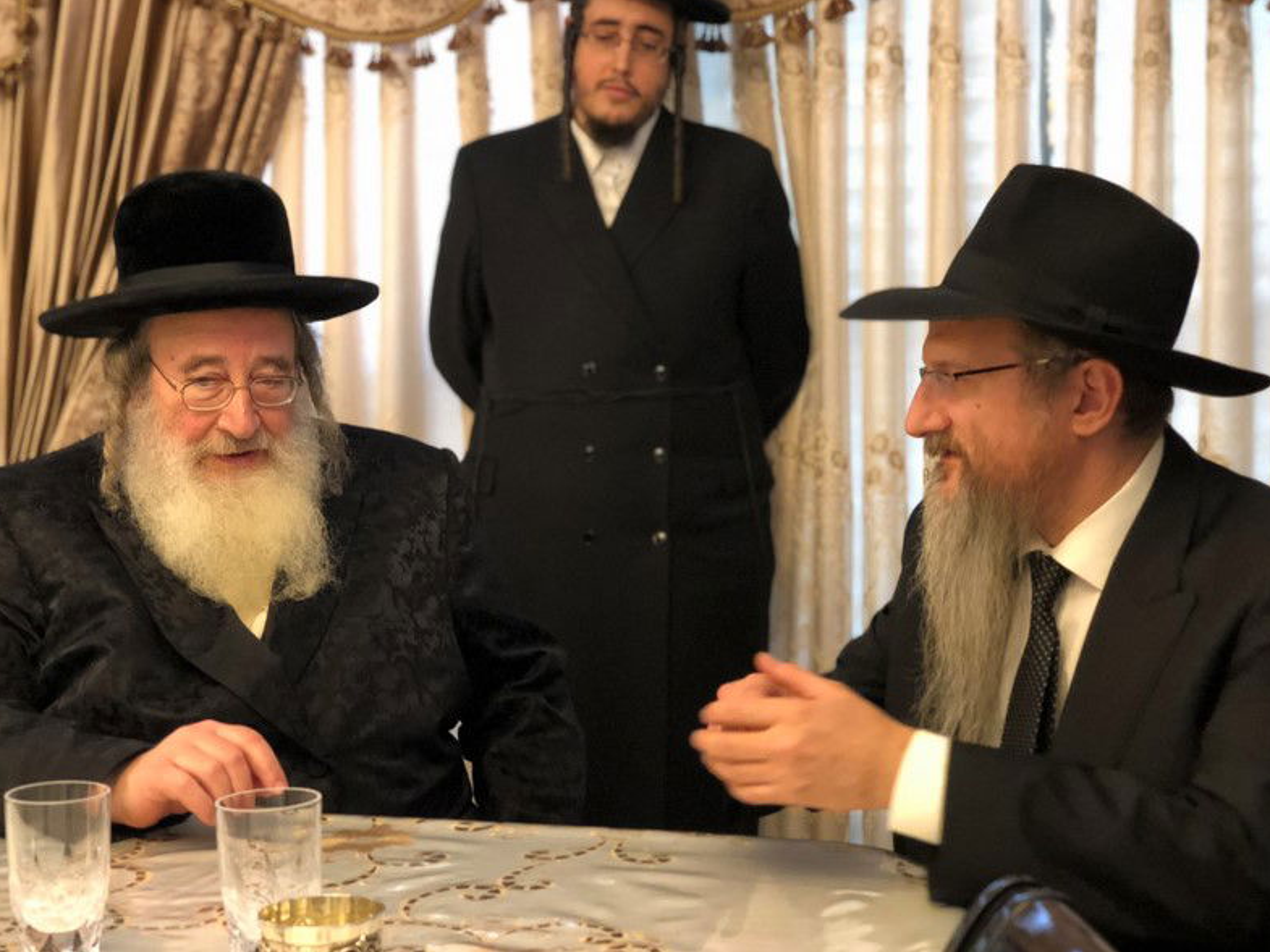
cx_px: 642
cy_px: 470
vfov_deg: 27.5
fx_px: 1945
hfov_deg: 36.2
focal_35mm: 53
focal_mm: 6
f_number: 2.4
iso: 160
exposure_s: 1/17
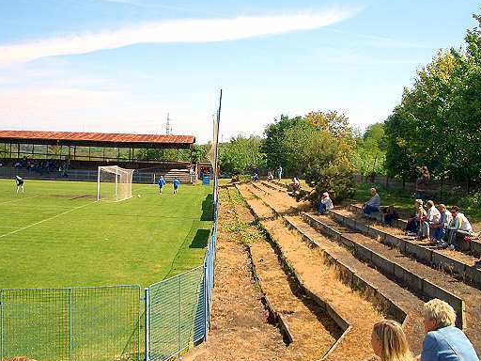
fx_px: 570
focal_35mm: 41
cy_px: 169
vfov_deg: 35.1
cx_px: 218
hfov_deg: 45.7
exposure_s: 1/500
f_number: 4.3
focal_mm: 5.8
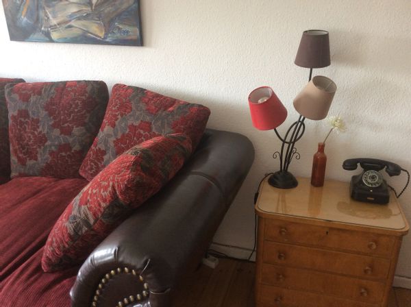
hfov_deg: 56.9
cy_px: 154
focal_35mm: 32
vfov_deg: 44.0
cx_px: 206
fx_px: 379
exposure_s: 1/25
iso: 50
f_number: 2.4
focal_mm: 3.3
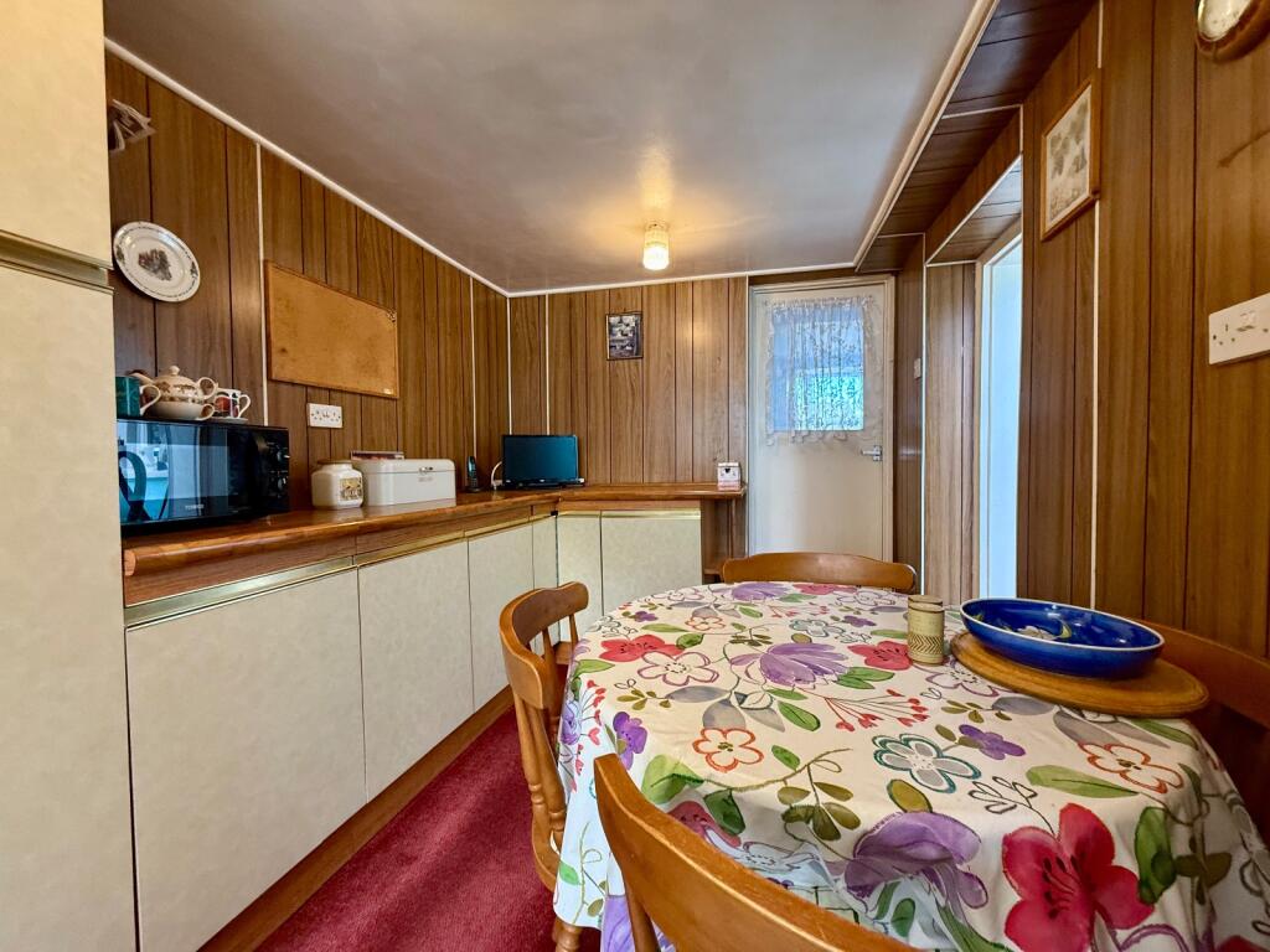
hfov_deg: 102.1
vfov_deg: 85.7
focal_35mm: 14
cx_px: 635
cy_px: 476
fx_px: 514
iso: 320
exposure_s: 1/50
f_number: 2.2
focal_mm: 2.22
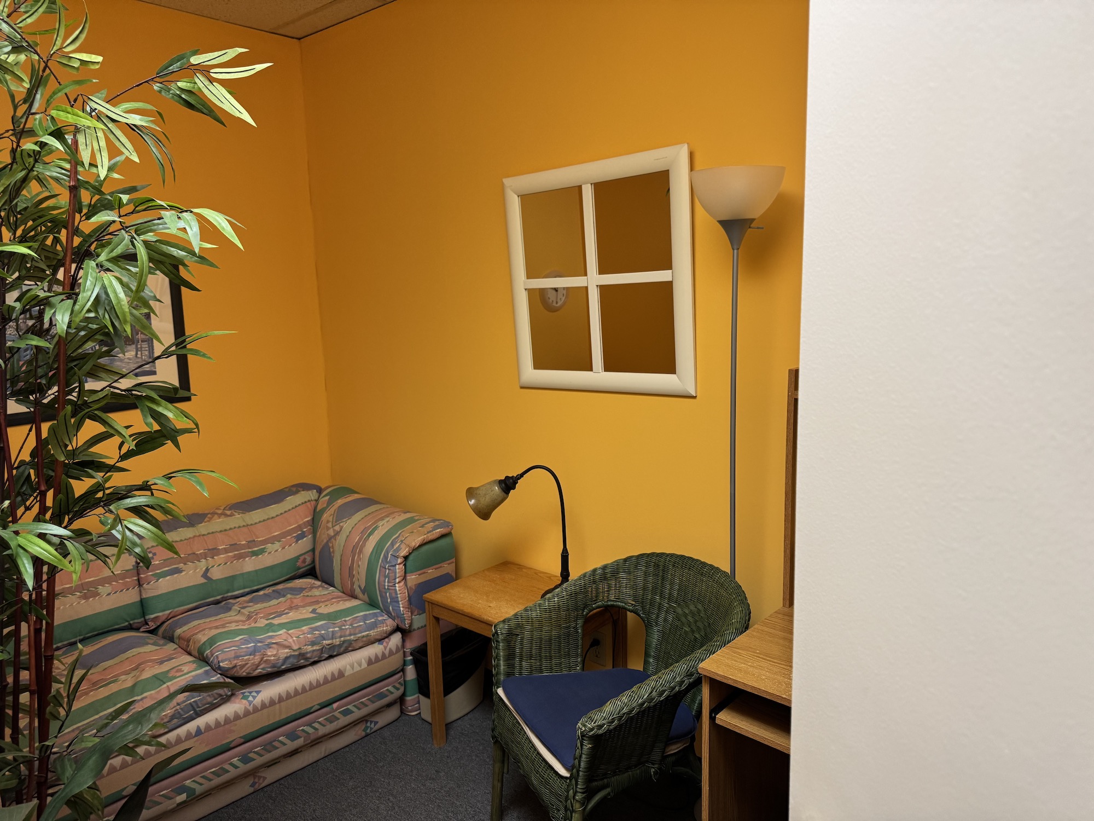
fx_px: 758
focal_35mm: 24
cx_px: 547
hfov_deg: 71.6
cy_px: 410
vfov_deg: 56.8
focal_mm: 6.76
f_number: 1.78
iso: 200
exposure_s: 1/120
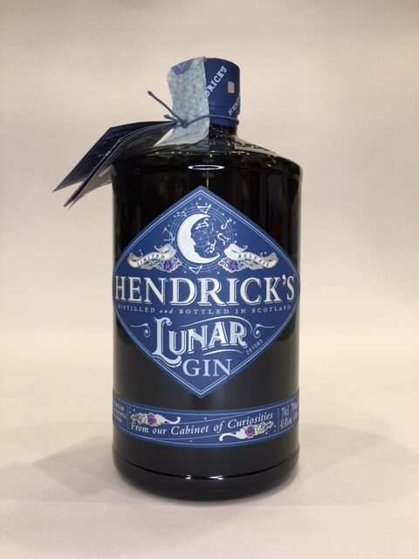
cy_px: 280
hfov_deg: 48.2
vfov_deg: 61.7
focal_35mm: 29
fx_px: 468
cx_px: 210
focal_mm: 4.15
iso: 64
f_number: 2.2
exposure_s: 1/33
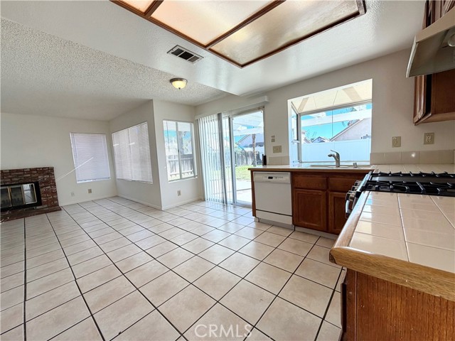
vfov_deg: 85.7
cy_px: 170
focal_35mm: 14
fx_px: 184
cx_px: 228
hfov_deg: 102.1
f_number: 2.2
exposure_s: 1/182
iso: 40
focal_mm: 2.22
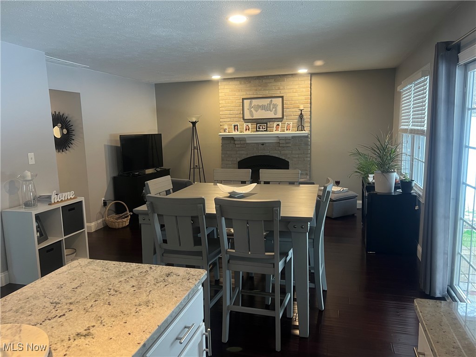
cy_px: 178
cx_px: 238
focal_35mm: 26
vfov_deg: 53.1
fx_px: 358
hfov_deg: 67.3
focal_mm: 5.7
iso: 200
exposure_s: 1/60
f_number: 1.5
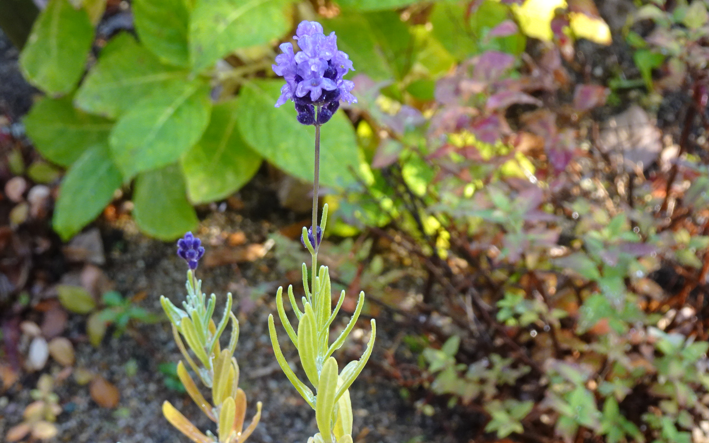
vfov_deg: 17.6
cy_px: 245
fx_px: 1430
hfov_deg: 27.8
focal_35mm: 74
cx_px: 358
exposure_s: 1/80
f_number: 4.5
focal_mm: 10.86
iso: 250
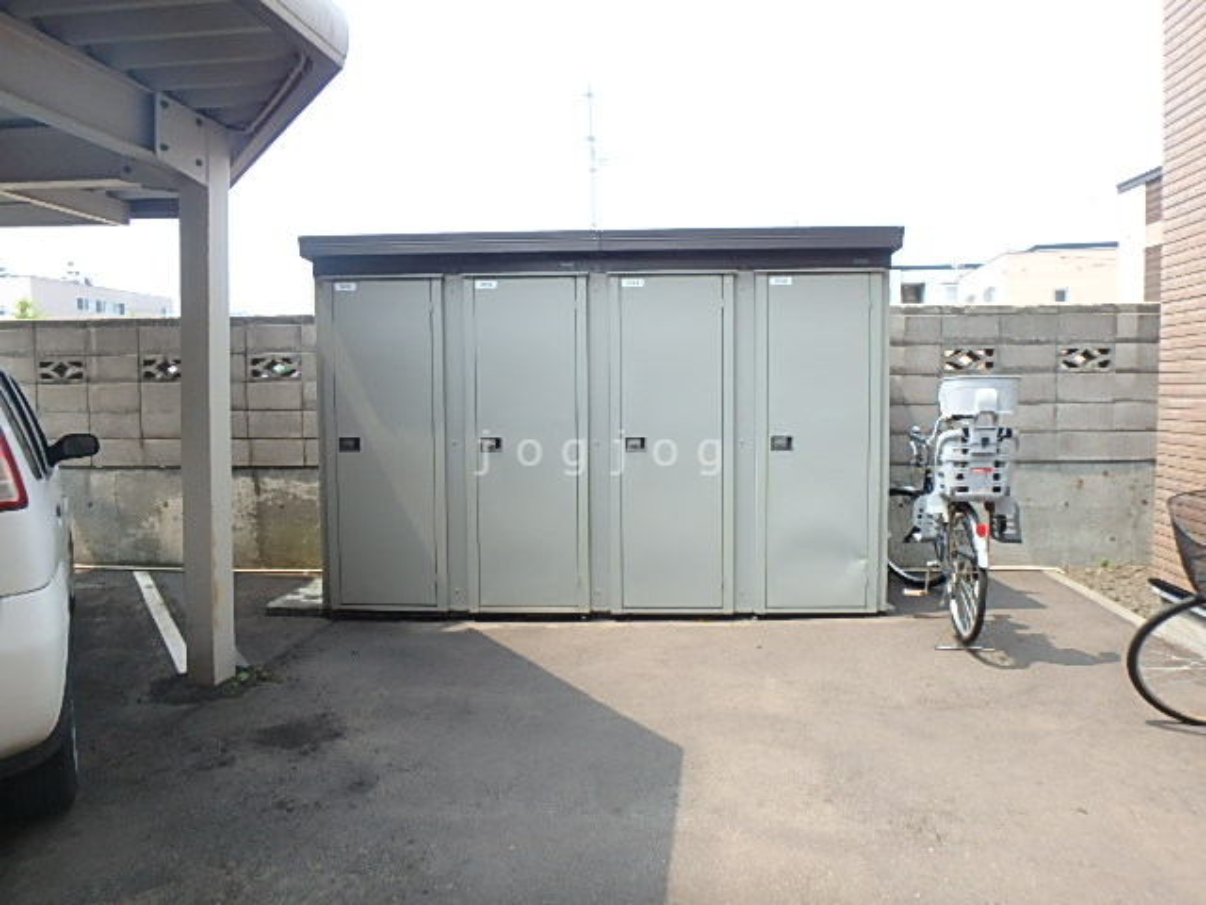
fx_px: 732
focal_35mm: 21
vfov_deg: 63.4
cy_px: 452
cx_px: 603
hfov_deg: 79.0
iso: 125
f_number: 3.5
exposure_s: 1/320
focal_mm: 3.7
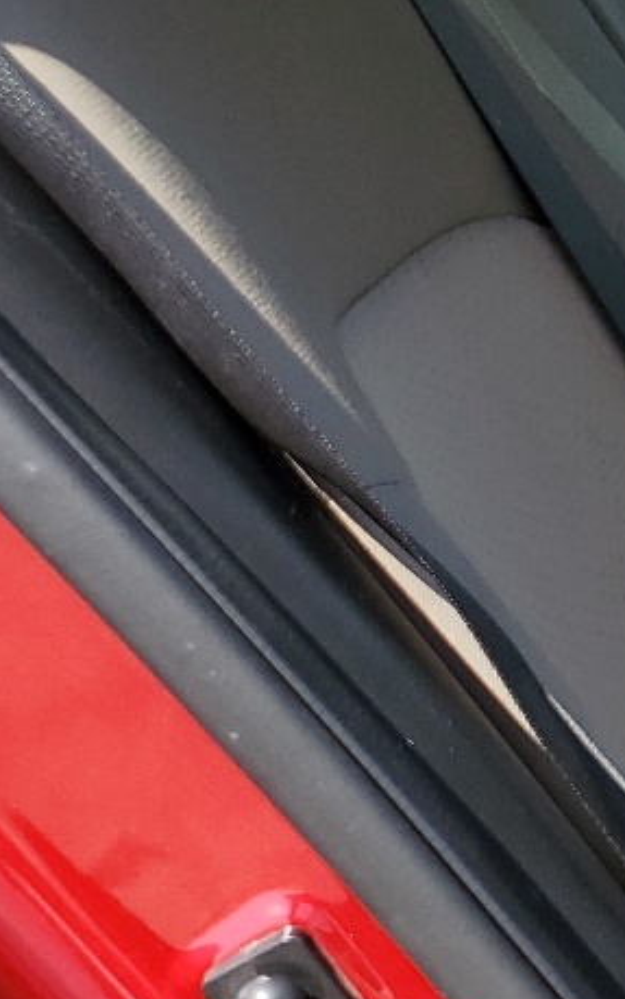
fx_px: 2615
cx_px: 1598
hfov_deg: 11.0
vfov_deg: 21.6
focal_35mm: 96
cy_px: 590
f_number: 1.5
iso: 50
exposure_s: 1/1429
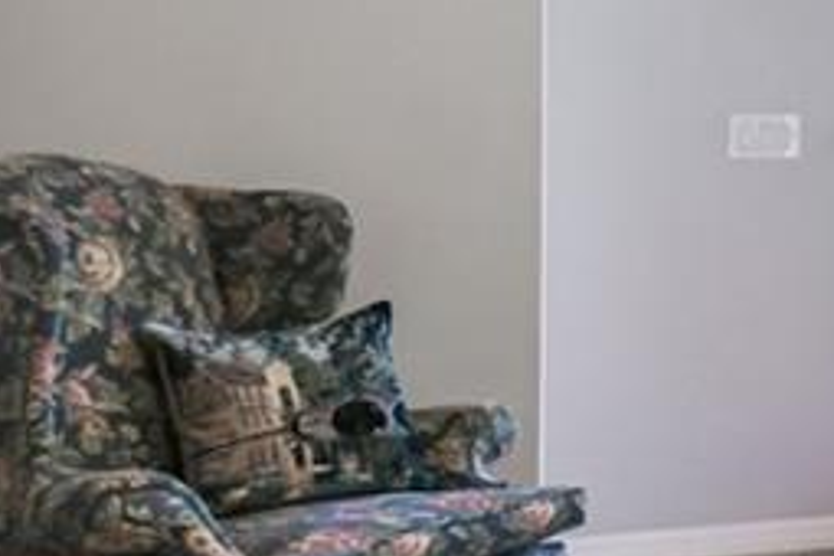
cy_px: 108
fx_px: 2177
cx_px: 2015
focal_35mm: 94
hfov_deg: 14.3
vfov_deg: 14.5
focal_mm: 10
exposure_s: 1/15
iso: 100
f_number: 7.1
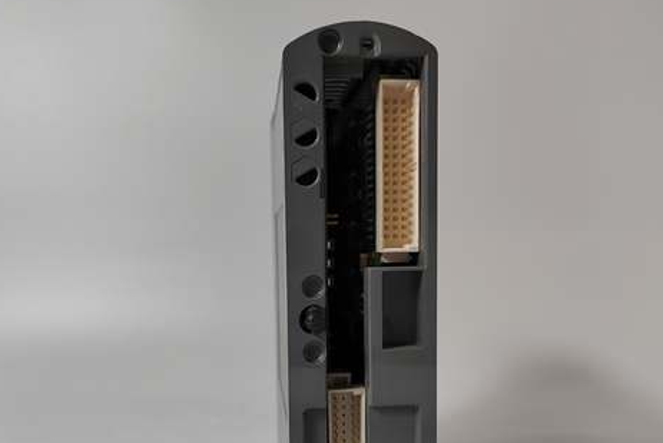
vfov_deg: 41.7
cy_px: 301
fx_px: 571
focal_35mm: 31
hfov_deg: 60.1
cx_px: 296
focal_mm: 5.52
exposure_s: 1/100
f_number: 1.9
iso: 338
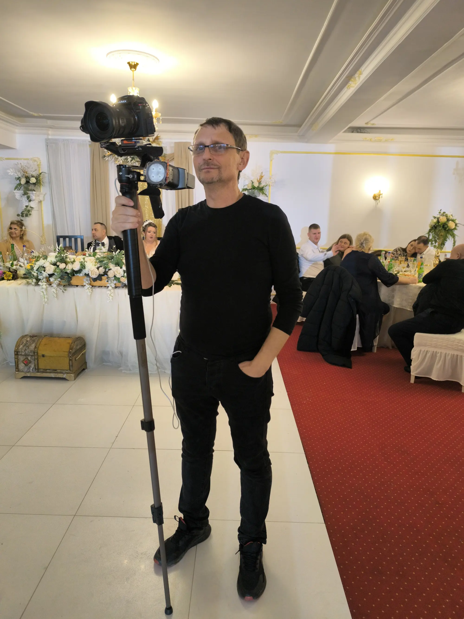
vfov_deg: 73.9
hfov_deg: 58.9
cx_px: 232
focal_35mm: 23
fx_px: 411
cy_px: 310
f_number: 1.65
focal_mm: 6.14
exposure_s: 1/25
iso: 800
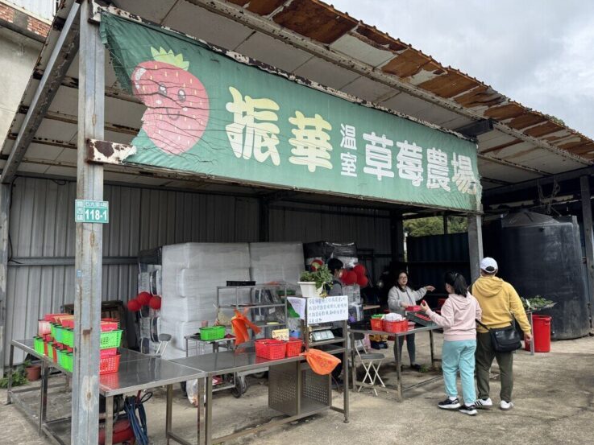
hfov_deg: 69.4
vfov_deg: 54.9
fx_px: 429
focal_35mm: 25
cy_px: 230
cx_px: 296
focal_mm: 6.76
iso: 80
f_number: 1.78
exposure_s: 1/1980
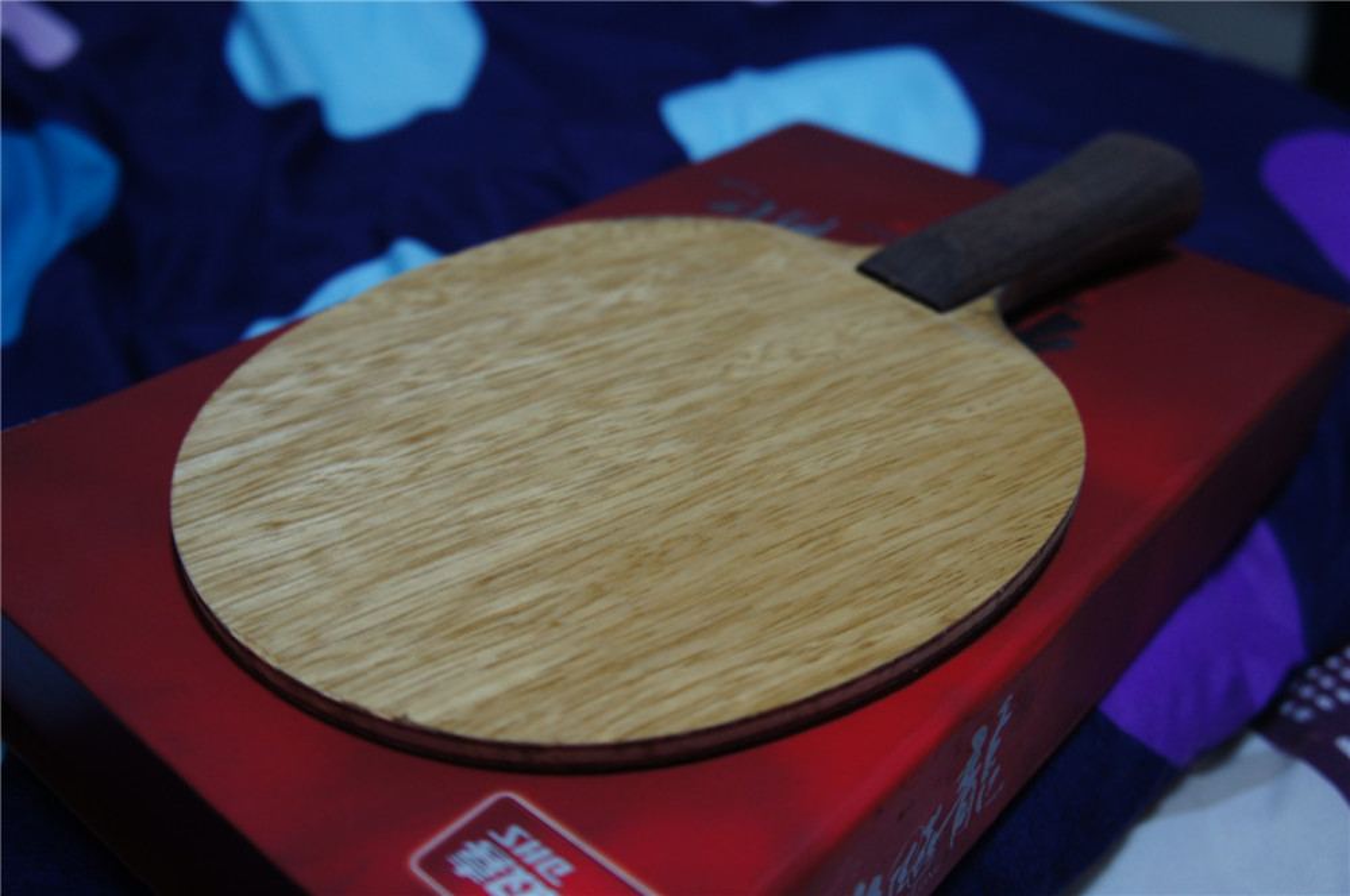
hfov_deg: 55.2
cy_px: 448
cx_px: 675
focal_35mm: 34
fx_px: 1292
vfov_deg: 38.3
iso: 400
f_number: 4
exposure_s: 1/15
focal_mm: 23
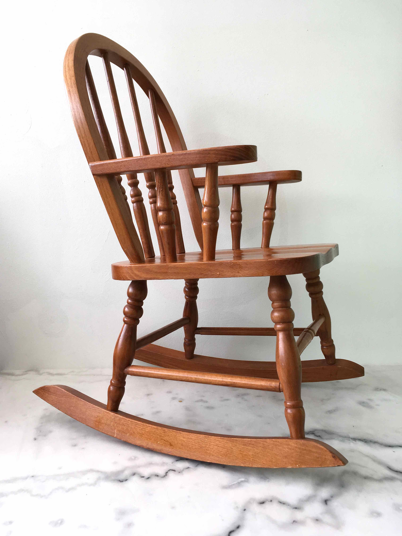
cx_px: 201
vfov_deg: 61.7
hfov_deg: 48.2
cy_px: 268
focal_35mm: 29
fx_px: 449
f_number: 2.2
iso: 32
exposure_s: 1/100
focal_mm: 4.15
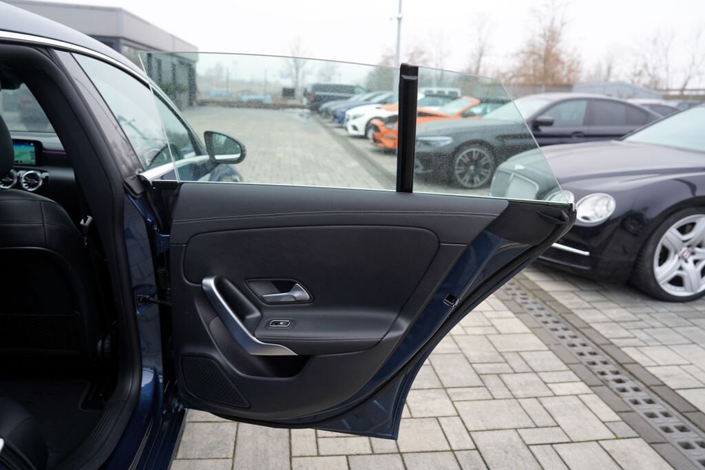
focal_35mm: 24
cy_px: 235
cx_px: 352
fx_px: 470
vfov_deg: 53.1
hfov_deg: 73.7
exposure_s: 1/50
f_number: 3.2
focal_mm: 24
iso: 100
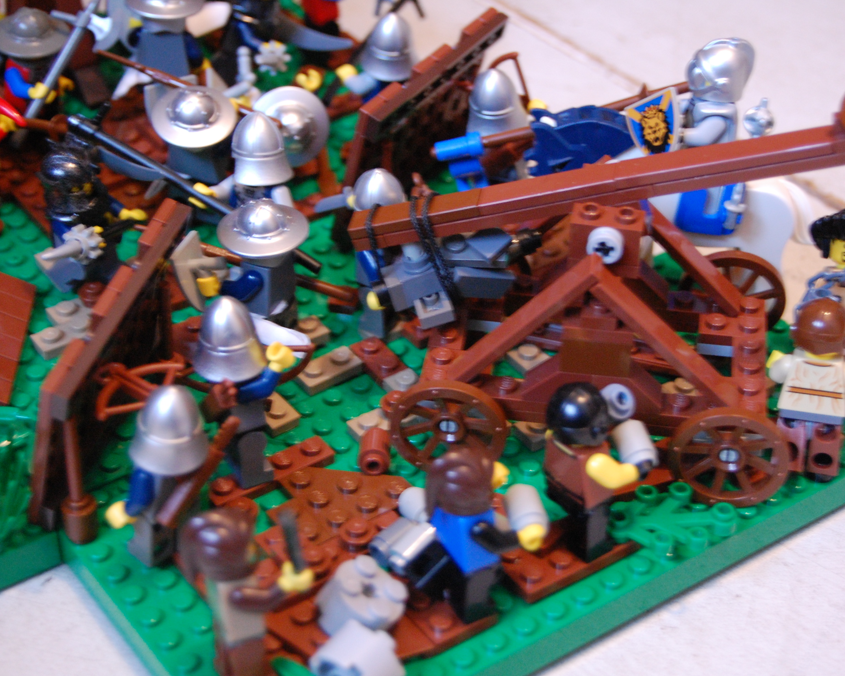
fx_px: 1800
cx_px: 451
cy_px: 342
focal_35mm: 72
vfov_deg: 21.3
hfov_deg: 26.4
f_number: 5.3
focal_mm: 42
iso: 1250
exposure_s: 1/8
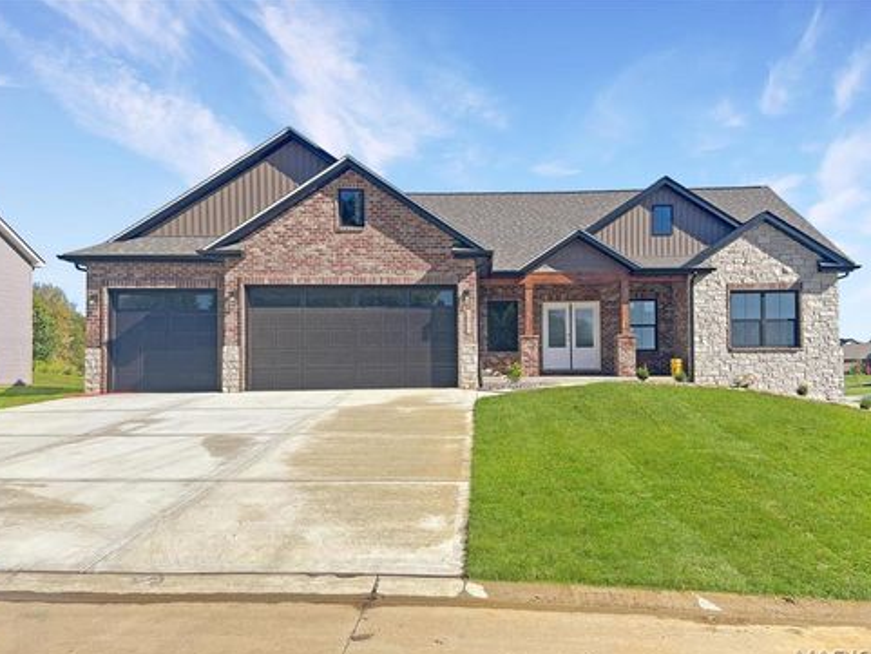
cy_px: 338
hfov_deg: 65.3
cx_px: 429
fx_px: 680
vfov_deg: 51.4
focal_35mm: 27
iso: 50
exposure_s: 1/2000
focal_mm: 5.7
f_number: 1.5
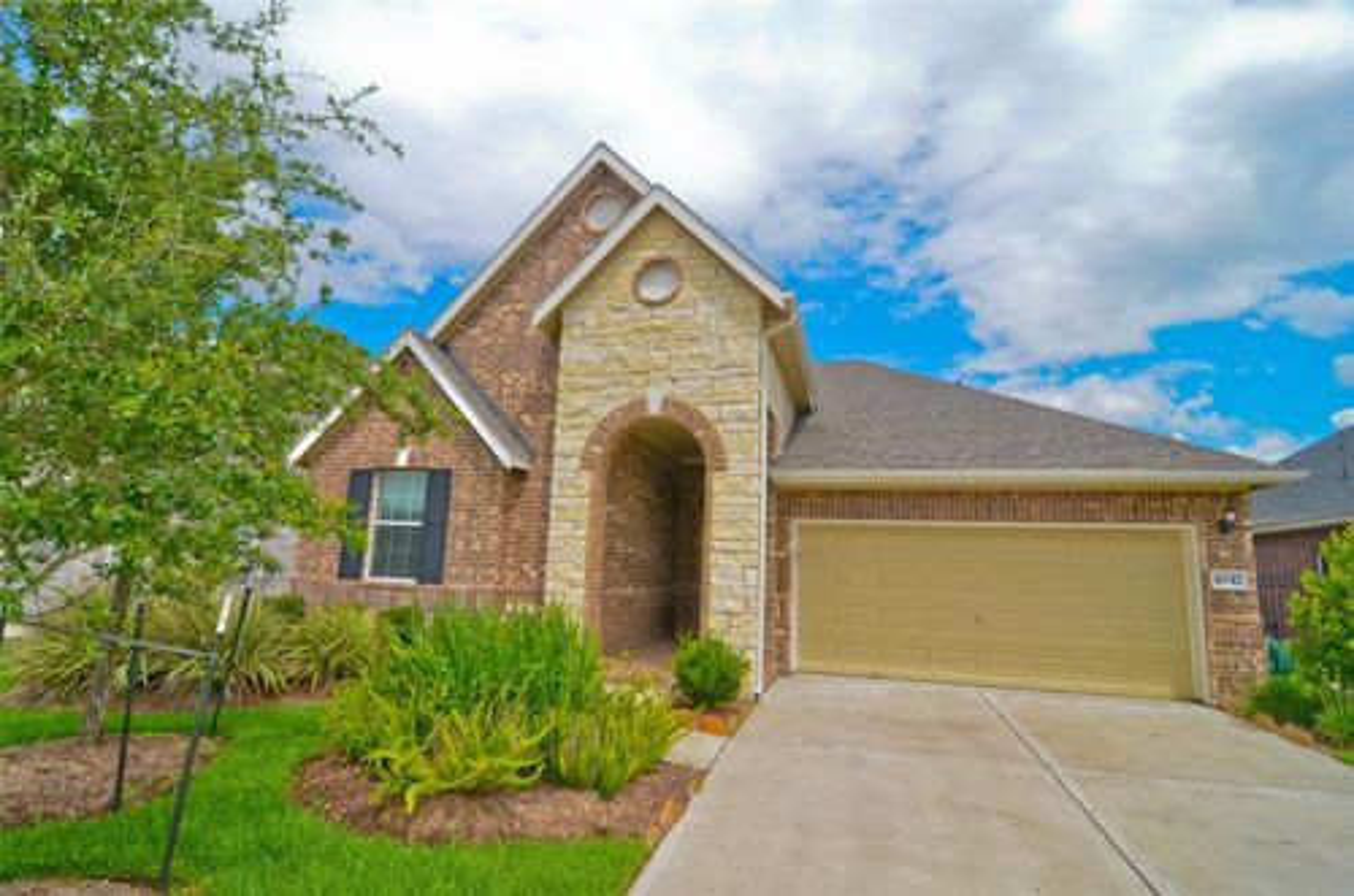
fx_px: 619
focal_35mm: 16
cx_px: 677
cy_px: 448
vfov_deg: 71.8
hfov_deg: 95.1
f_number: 8
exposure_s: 1/400
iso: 320
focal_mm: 11
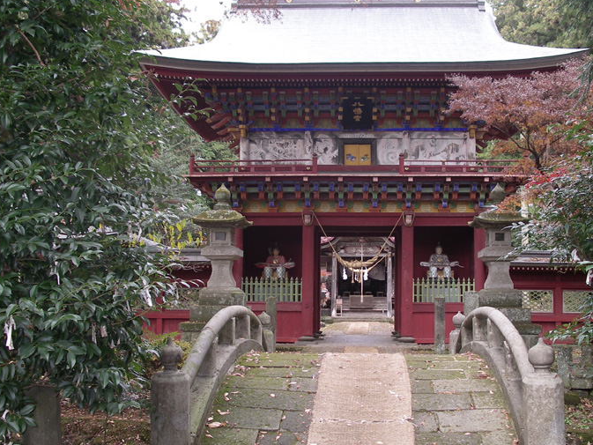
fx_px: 754
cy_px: 244
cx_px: 325
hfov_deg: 42.9
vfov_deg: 32.9
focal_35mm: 44
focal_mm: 7.8
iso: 80
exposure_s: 1/50
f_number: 2.8
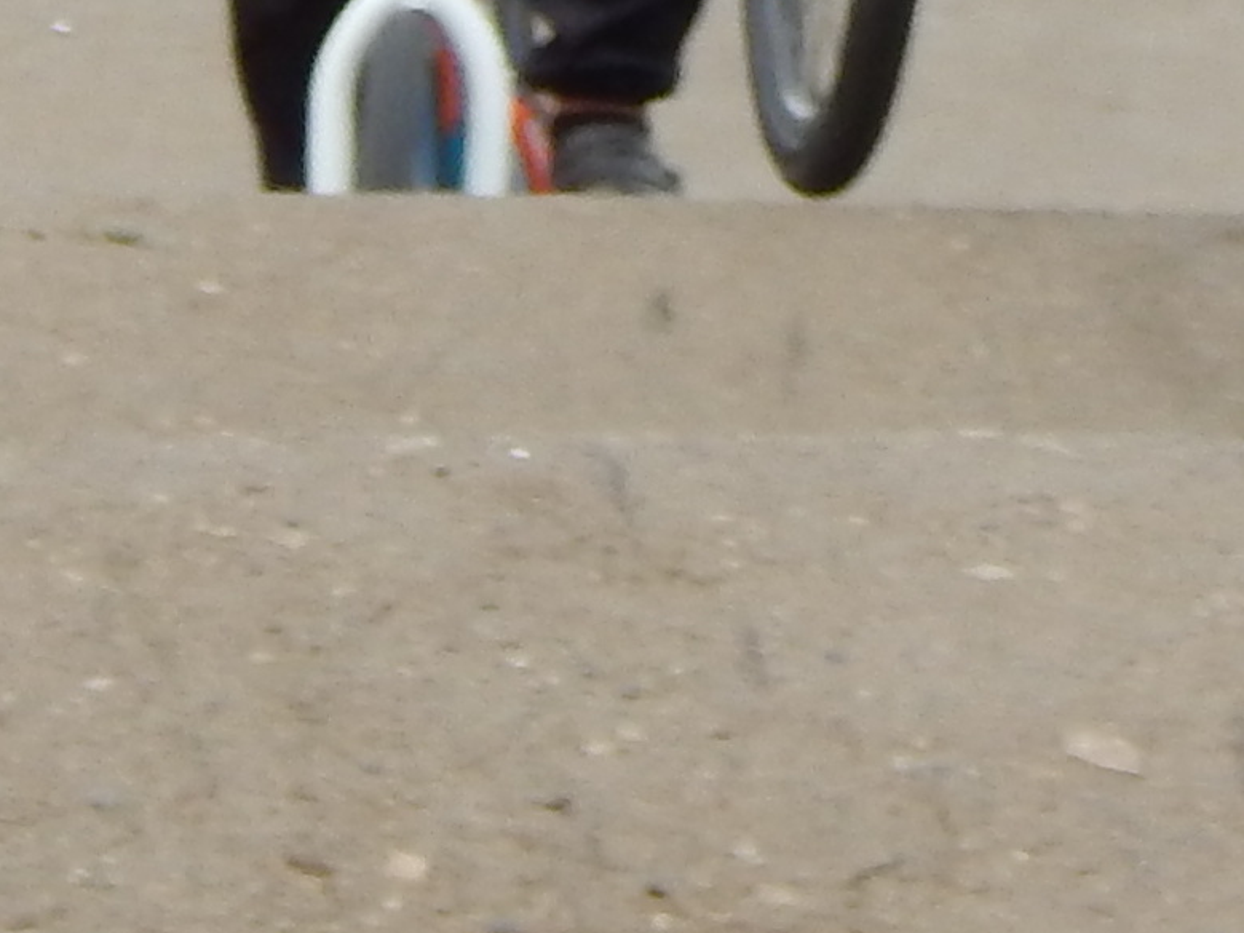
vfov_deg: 2.4
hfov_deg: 3.2
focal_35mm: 621
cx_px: 1476
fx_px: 22314
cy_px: -590
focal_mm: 18.7
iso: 125
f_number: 4.5
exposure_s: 1/640
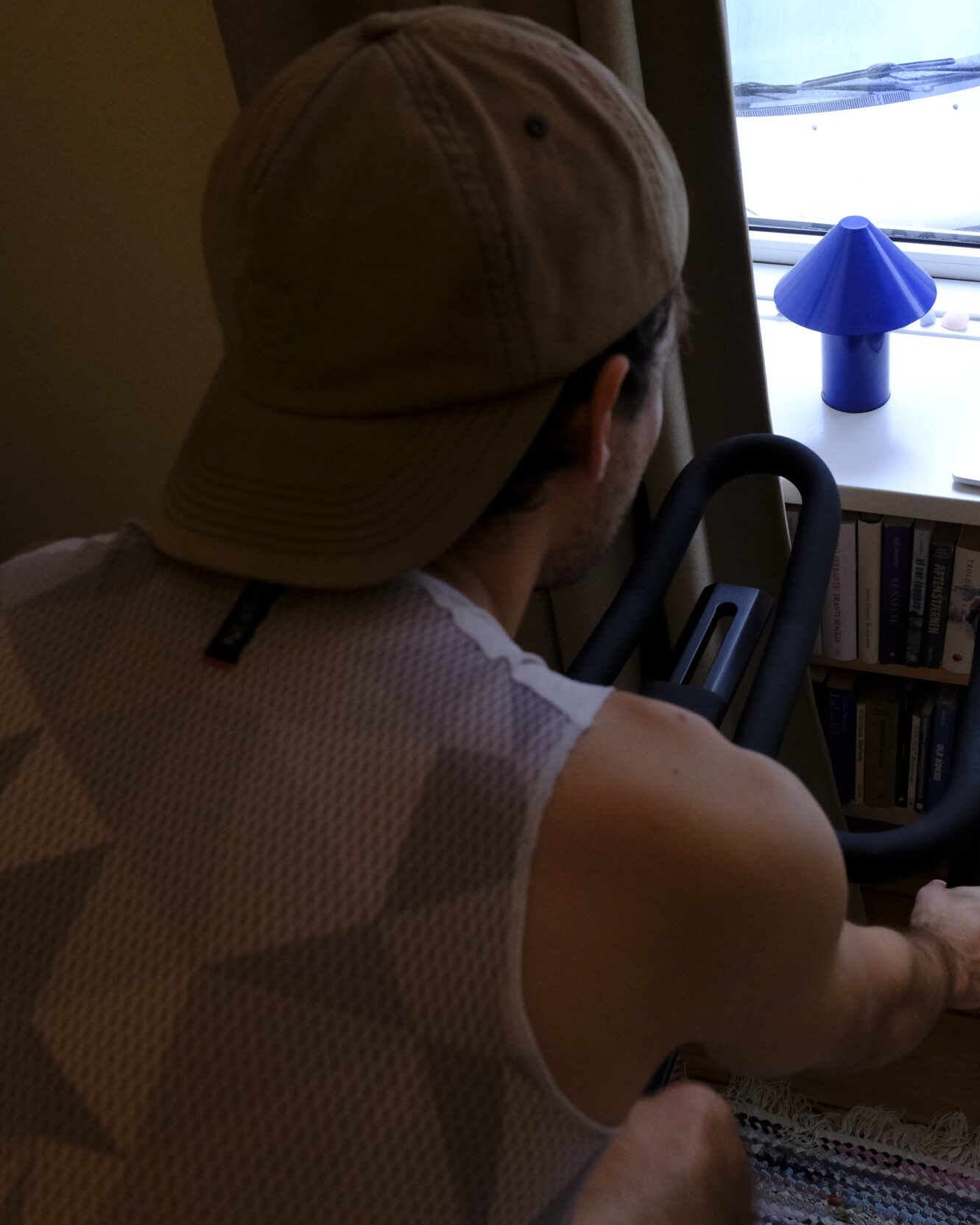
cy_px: 597
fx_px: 1414
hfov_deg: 36.9
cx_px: 783
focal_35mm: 39
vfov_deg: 46.8
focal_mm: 18
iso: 3200
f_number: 5.6
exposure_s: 1/100
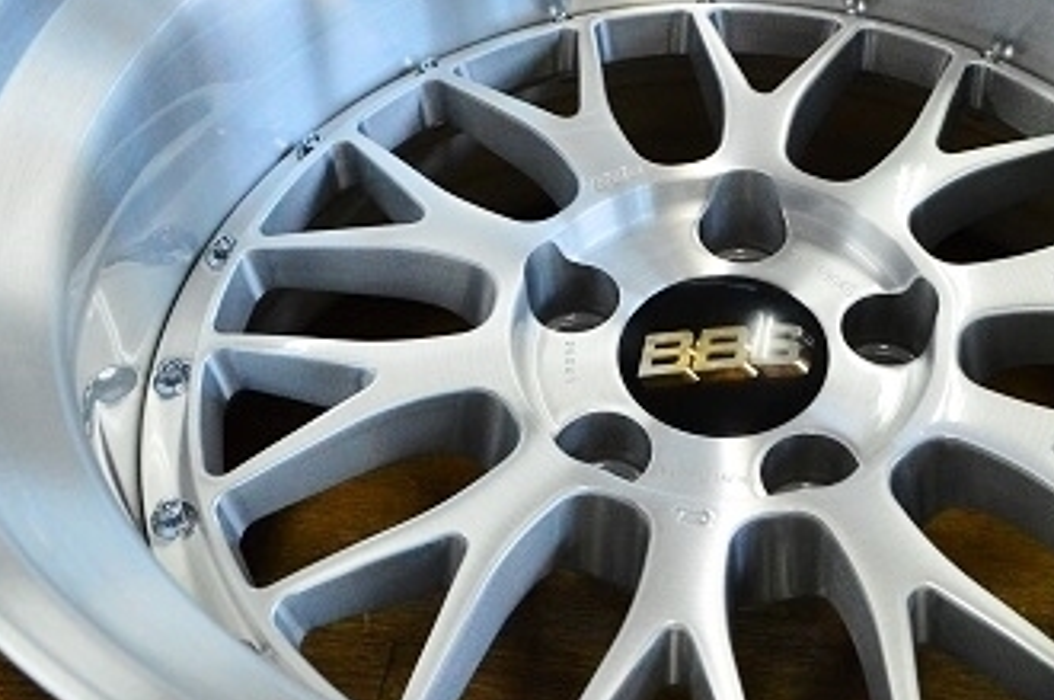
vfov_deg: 21.5
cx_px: 696
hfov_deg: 31.7
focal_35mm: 63
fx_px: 1842
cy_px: 268
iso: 3200
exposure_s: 1/125
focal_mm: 22
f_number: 5.6
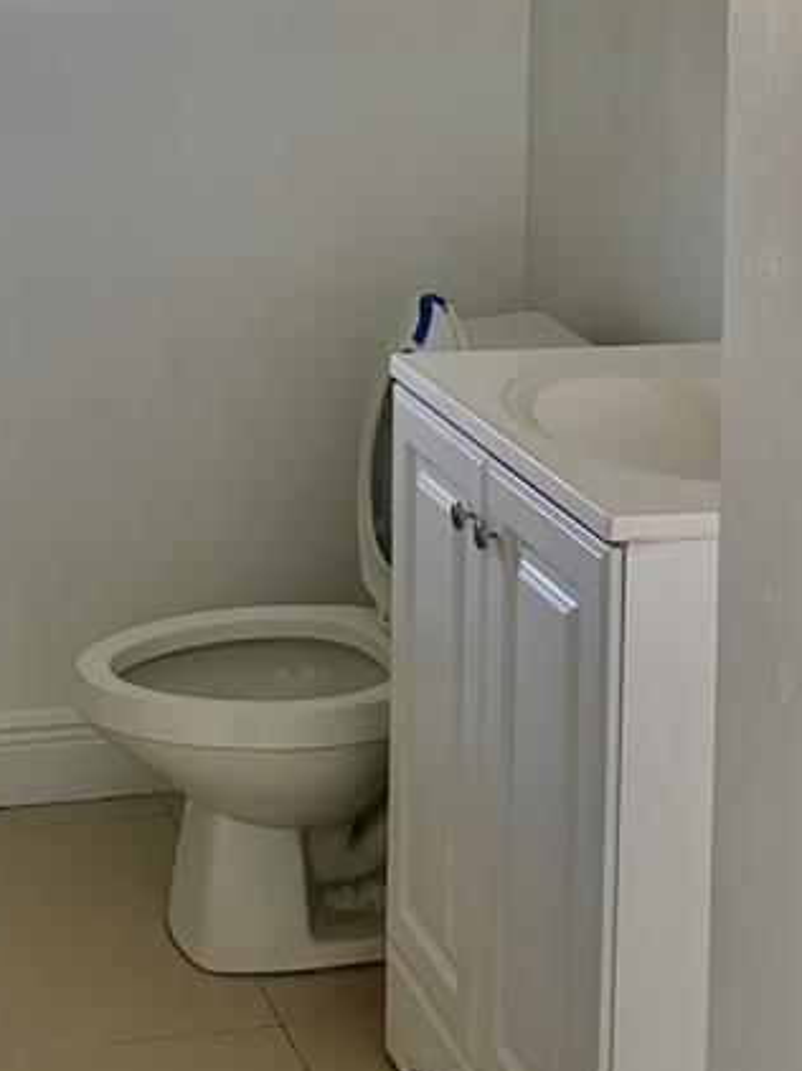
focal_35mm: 74
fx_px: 2288
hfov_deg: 19.4
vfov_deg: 25.4
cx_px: 15
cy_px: 74
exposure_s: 1/122
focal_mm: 4.25
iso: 40
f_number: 1.8
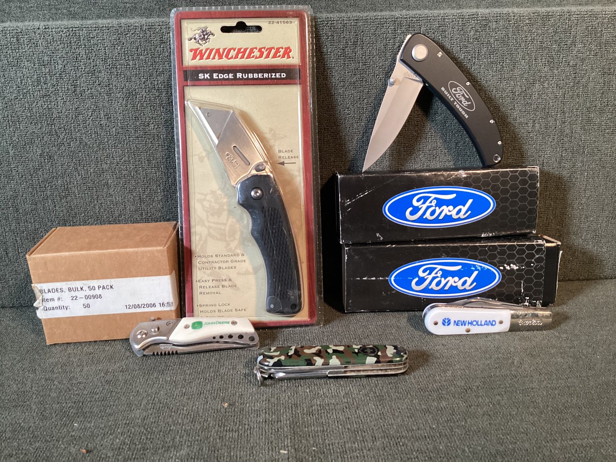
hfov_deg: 58.3
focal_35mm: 31
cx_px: 308
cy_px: 231
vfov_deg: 45.4
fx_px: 552
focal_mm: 3.3
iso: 320
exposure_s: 1/60
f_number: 2.4
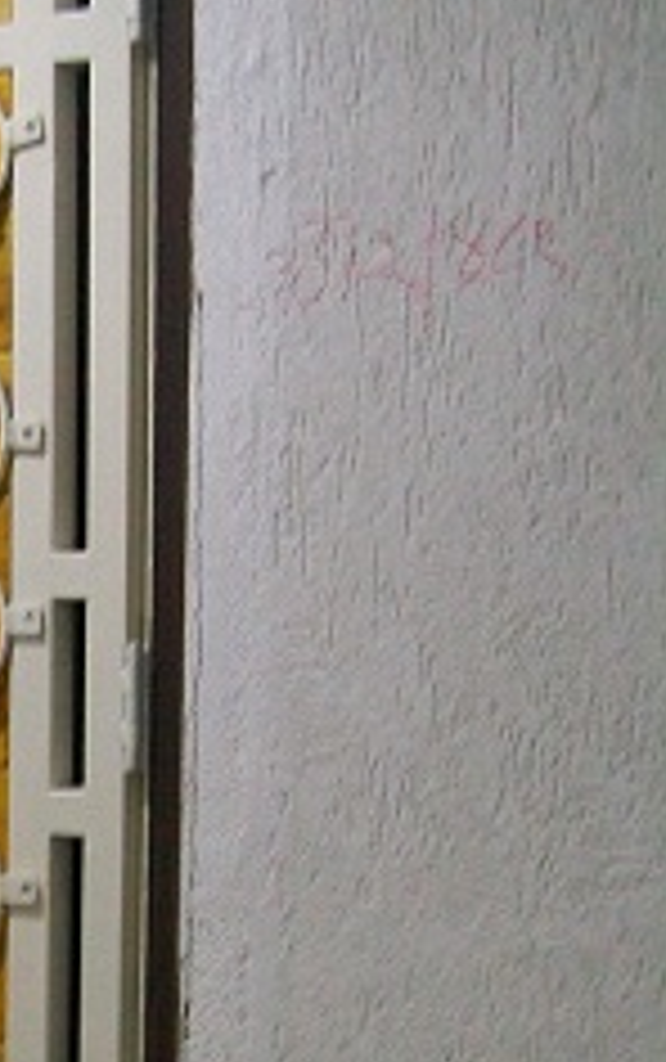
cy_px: 796
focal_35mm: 84
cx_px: -259
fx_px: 2434
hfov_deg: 14.7
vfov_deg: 24.3
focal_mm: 6.1
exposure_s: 1/8
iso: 200
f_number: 2.7
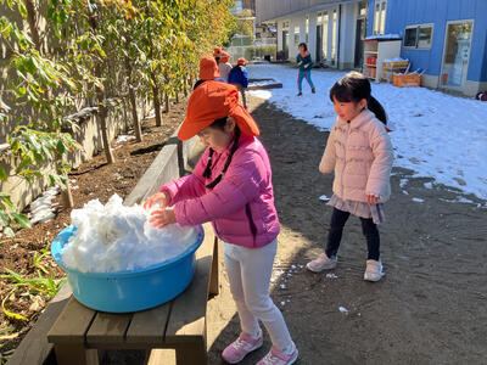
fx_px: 394
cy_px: 182
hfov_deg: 63.4
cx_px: 244
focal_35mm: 28
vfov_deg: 49.7
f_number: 1.8
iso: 32
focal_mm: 3.99
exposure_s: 1/486
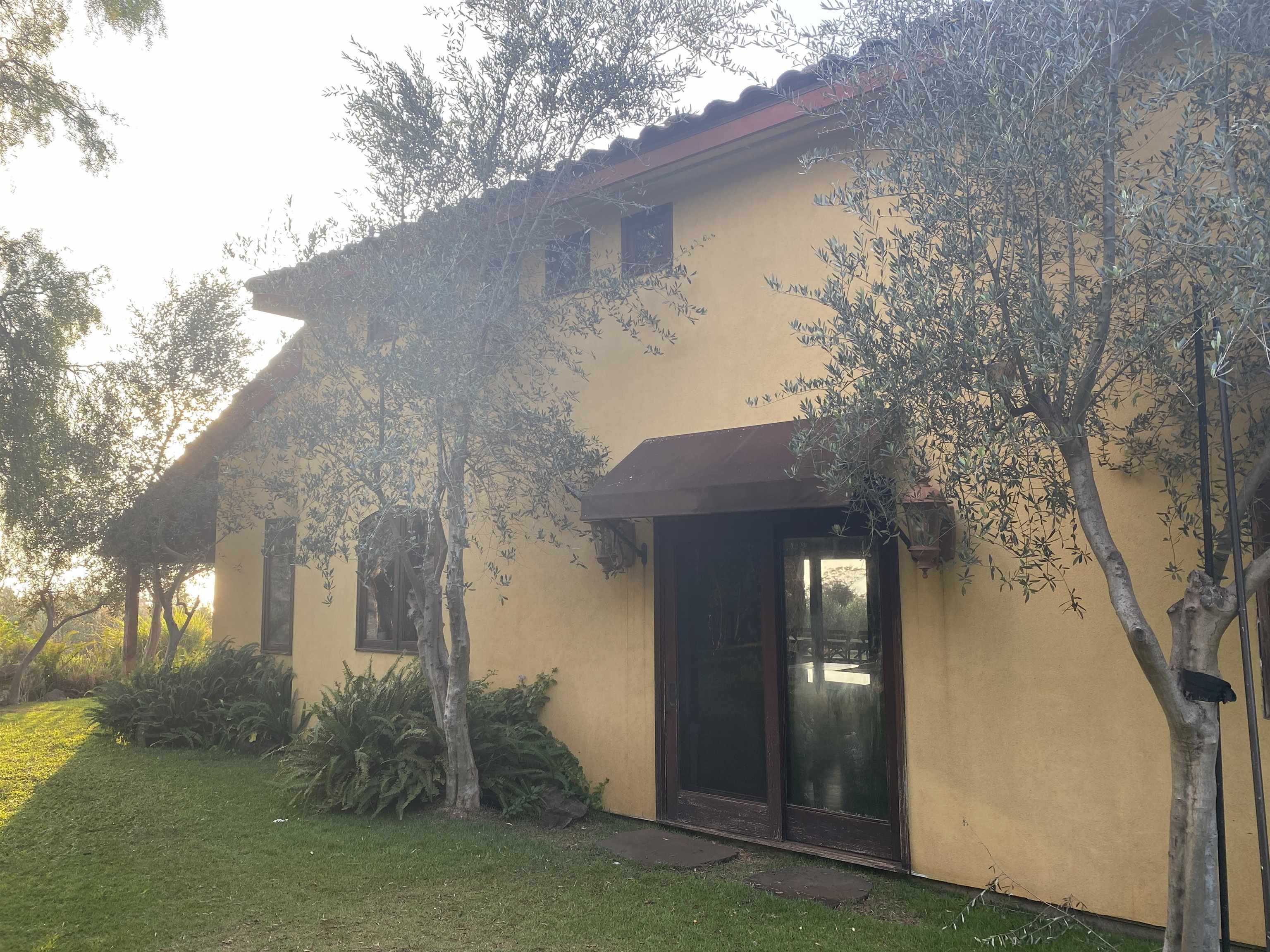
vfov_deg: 53.1
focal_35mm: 26
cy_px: 476
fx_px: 954
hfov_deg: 67.3
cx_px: 635
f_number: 1.8
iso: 32
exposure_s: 1/124
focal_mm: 4.25
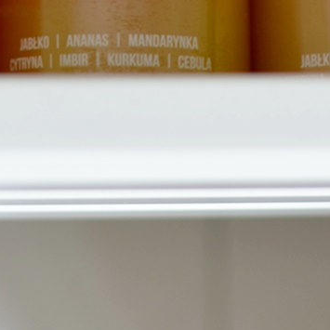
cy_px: -139
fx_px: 2450
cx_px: -25
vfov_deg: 7.6
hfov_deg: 7.7
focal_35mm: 227
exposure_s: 1/60
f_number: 2.8
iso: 100
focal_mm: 35
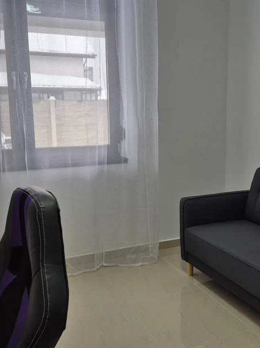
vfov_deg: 50.1
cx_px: 143
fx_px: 371
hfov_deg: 38.6
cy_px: 160
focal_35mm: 37
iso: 125
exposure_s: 1/180
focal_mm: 5.4
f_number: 1.8
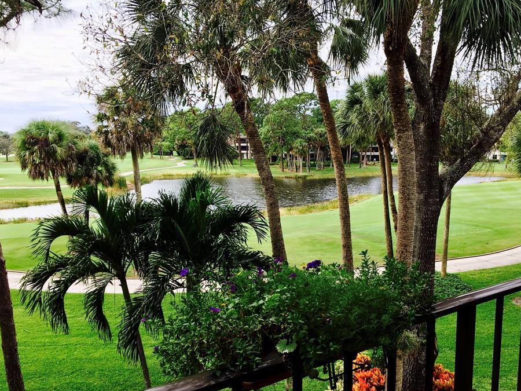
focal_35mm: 33
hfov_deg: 55.3
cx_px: 278
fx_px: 497
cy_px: 221
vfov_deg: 42.9
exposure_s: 1/484
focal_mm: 4.15
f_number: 2.2
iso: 25
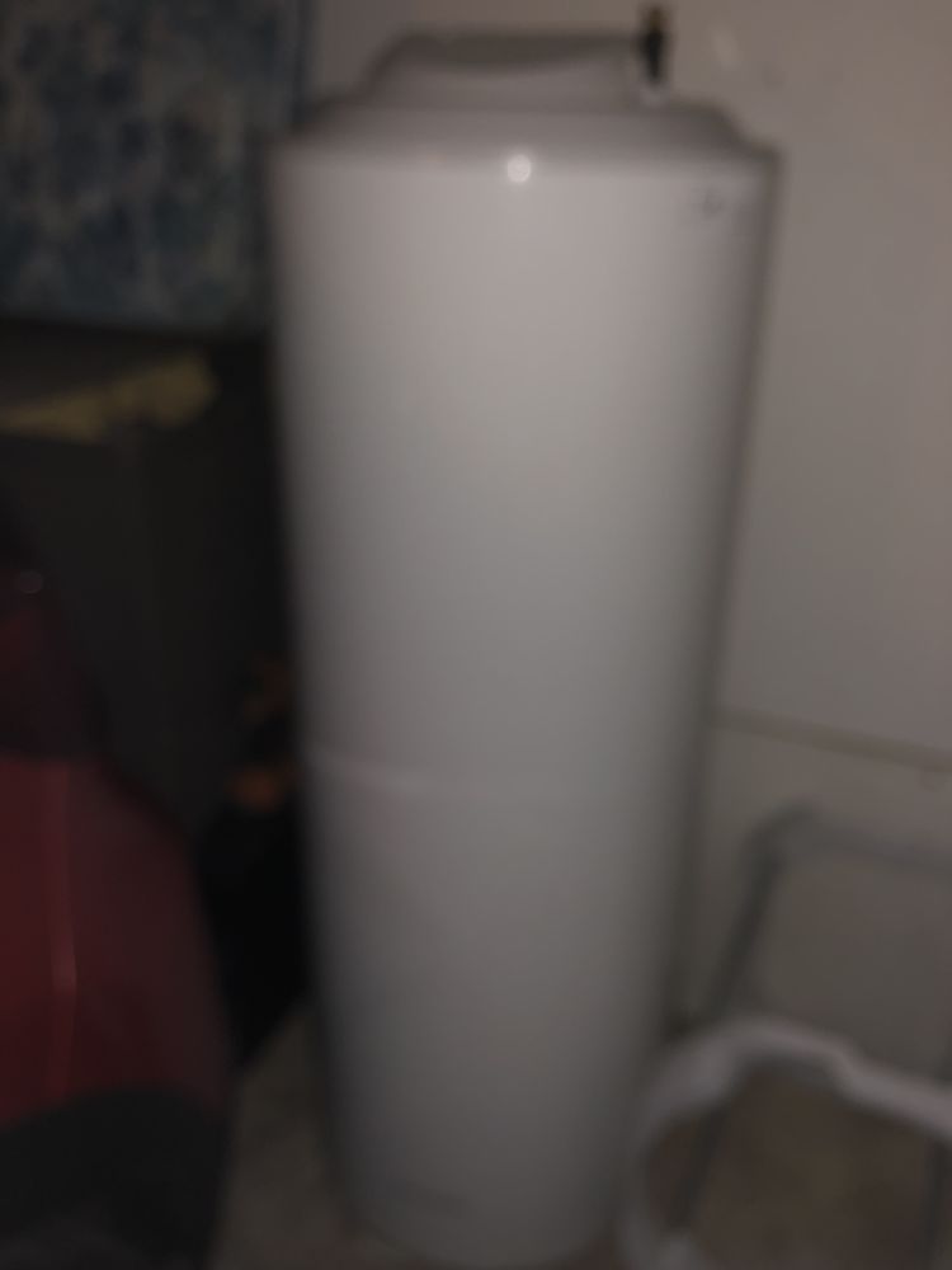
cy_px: 635
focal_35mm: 28
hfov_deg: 49.7
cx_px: 476
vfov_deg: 63.4
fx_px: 1027
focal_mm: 4
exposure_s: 1/14
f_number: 1.8
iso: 40
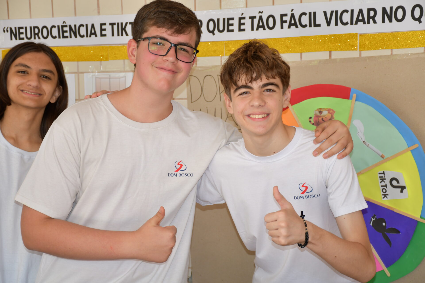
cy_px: 142
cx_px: 212
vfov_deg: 16.3
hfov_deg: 24.2
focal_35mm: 84
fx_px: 992
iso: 400
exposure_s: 1/80
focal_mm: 56
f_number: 4.8
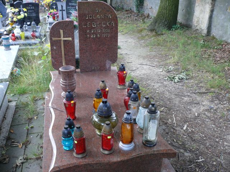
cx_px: 115
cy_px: 86
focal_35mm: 35
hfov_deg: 52.6
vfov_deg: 40.7
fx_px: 233
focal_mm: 7.4
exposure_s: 1/40
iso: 100
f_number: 2.8
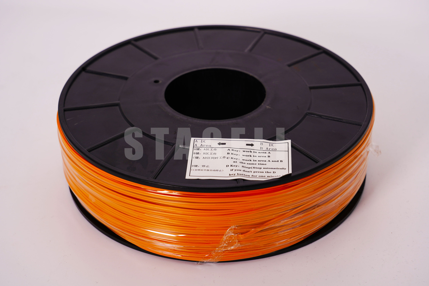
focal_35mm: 67
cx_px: 214
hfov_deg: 30.1
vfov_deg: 20.3
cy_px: 143
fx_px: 798
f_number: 8
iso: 200
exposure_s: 1/100
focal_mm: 67
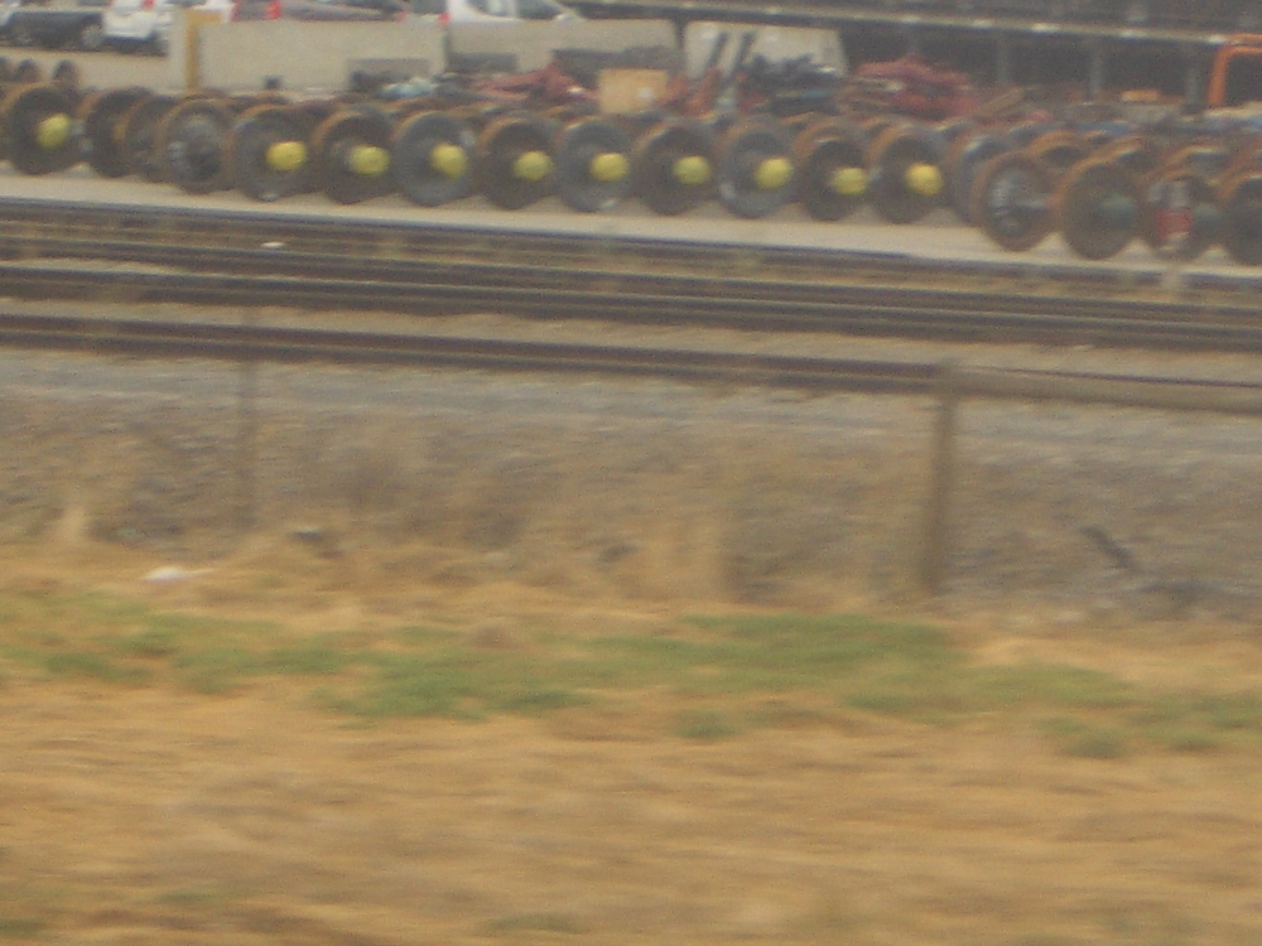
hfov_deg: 8.2
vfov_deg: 6.1
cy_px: 47
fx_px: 8823
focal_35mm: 242
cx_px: 694
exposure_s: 1/100
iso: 50
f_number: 4.8
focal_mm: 17.4
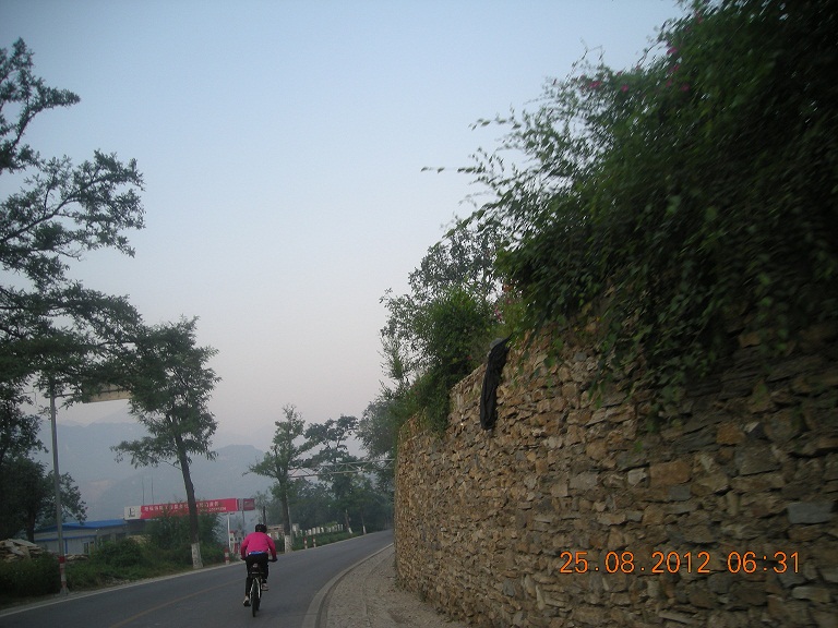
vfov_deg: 40.7
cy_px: 314
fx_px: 847
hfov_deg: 52.6
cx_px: 419
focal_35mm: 35
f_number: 2.8
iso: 50
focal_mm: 5.7
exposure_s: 1/243
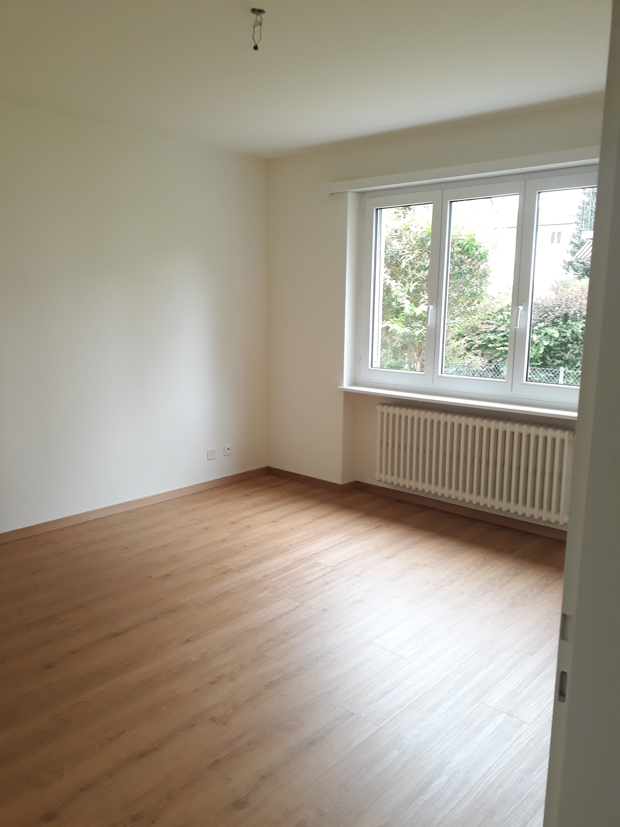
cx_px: 310
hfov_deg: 51.4
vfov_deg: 65.3
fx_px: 645
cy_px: 414
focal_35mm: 27
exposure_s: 1/33
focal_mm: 3.6
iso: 64
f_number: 1.9
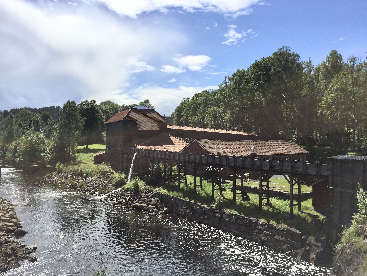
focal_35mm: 29
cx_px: 184
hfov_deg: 61.7
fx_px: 307
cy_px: 138
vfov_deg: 48.2
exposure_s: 1/4405
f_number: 2.2
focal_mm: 4.15
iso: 32
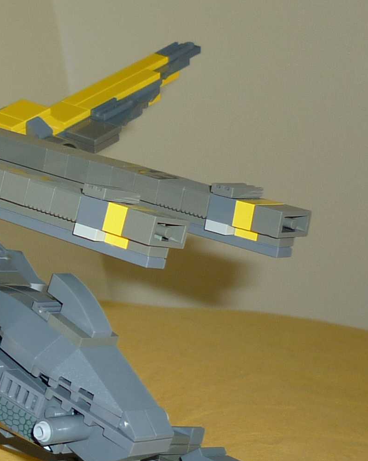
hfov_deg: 13.5
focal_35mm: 106
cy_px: 245
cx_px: -214
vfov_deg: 18.1
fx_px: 1444
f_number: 2.8
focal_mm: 5.5
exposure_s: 1/30
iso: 100
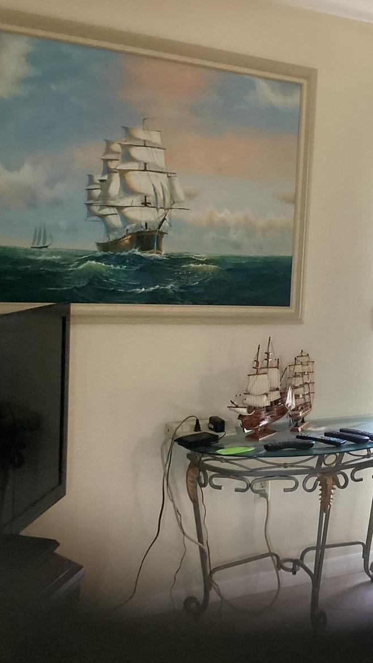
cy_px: 331
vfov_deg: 44.6
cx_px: 353
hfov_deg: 25.0
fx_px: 809
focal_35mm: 46
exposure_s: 1/60
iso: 250
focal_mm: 3.3
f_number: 2.4
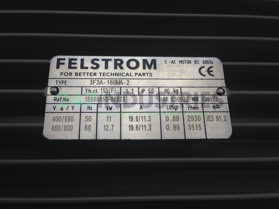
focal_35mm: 33
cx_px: 140
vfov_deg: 42.9
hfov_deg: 55.4
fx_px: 266
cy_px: 104
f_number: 2.4
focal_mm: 4.12
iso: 50
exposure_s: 1/786
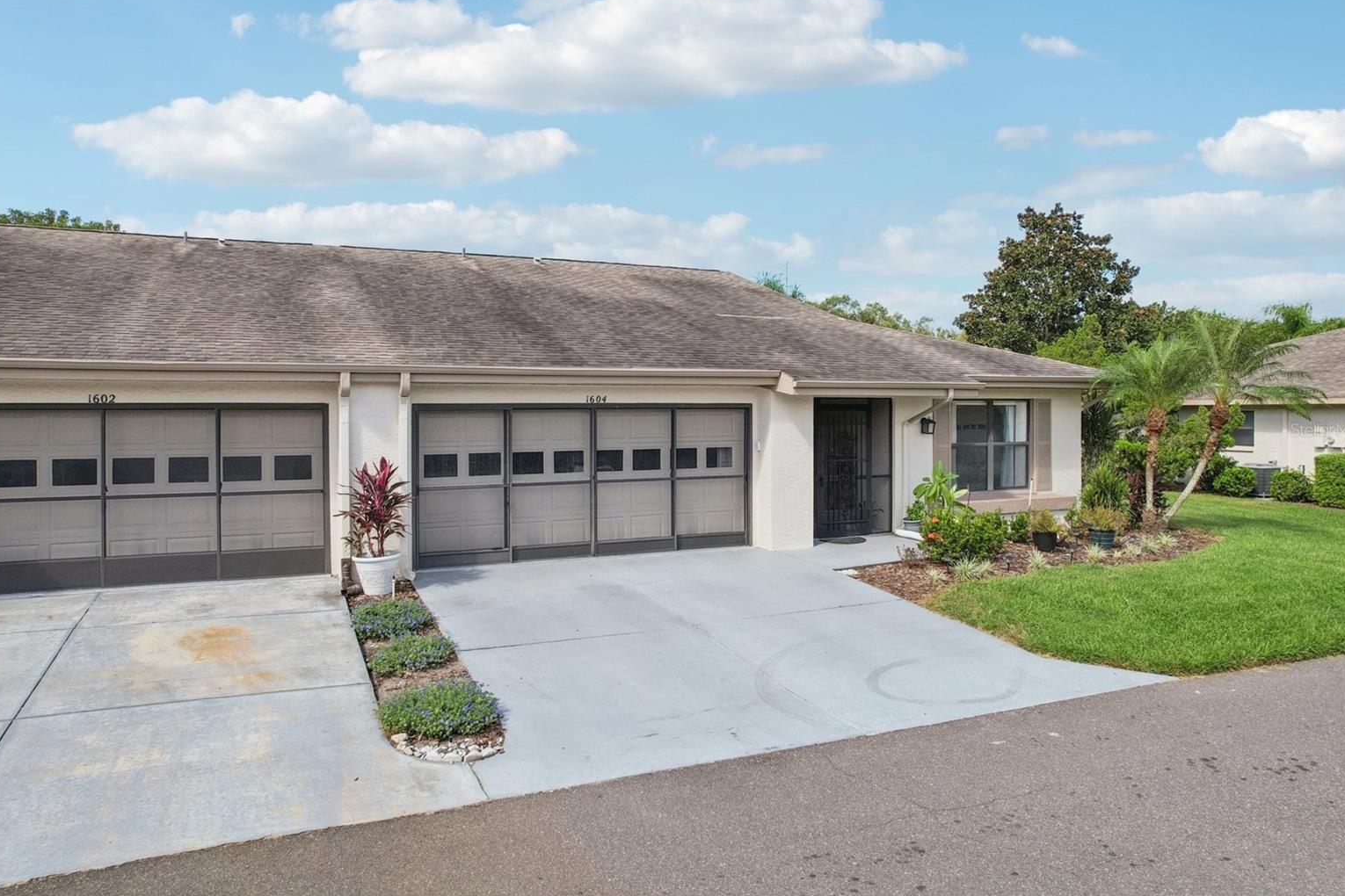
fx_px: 859
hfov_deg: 76.1
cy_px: 430
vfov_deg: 55.1
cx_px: 665
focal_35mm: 23
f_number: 2.8
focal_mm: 8.38
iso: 120
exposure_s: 1/1500
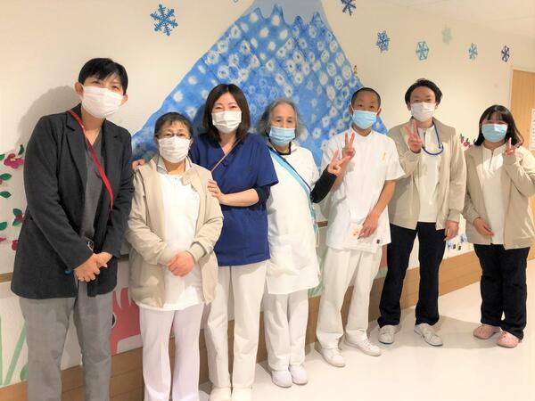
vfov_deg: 49.7
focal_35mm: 28
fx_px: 433
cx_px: 268
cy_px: 200
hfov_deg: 63.4
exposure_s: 1/100
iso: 160
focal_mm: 3.99
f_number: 1.8
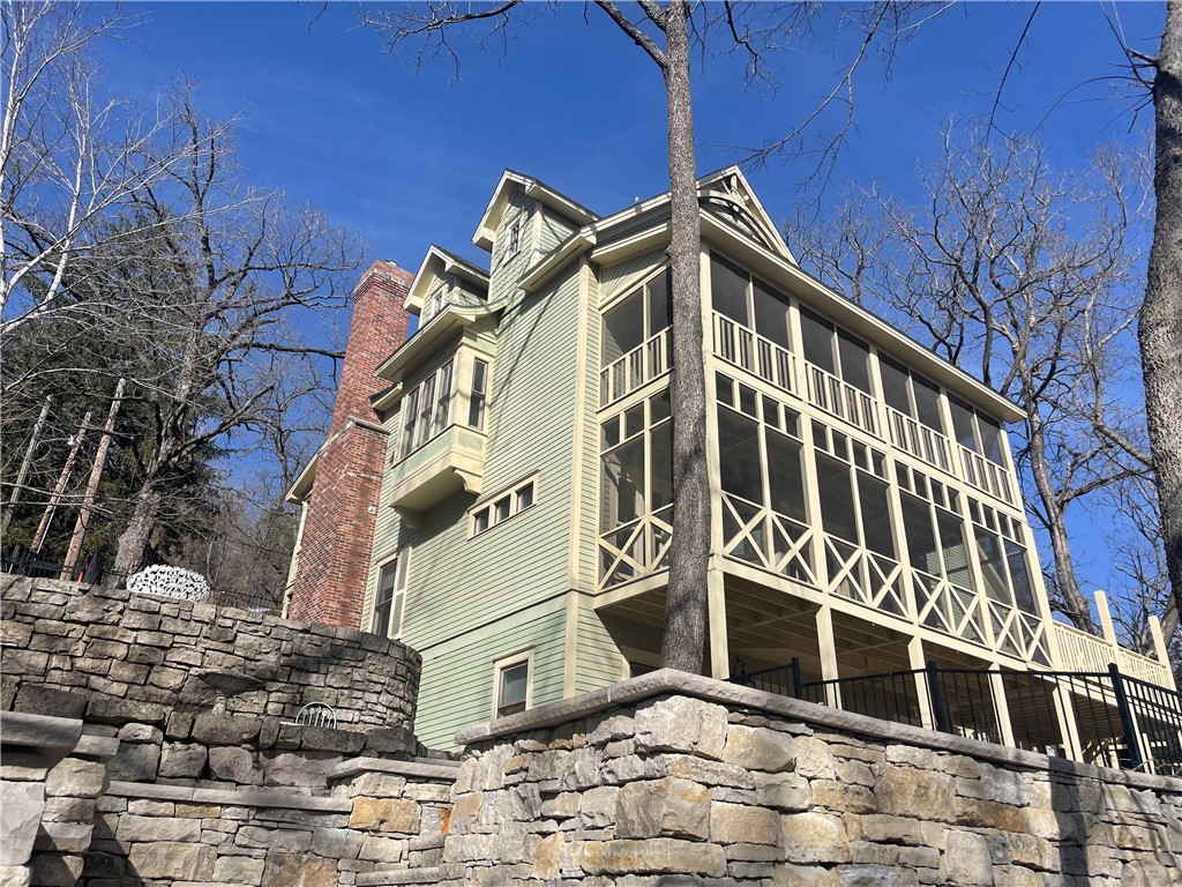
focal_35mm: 26
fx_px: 888
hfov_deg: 67.3
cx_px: 591
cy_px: 444
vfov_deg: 53.1
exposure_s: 1/4292
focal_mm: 4.2
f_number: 1.6
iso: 32
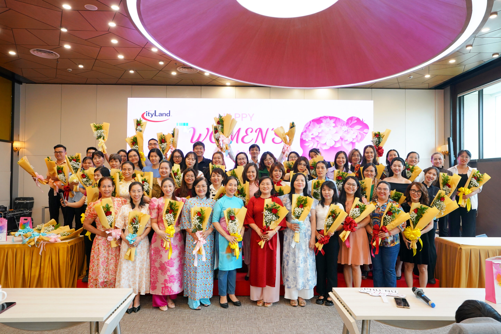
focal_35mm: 24
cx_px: 250
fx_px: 334
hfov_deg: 73.7
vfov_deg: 53.1
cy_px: 167
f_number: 8
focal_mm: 24
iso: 1250
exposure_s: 1/60
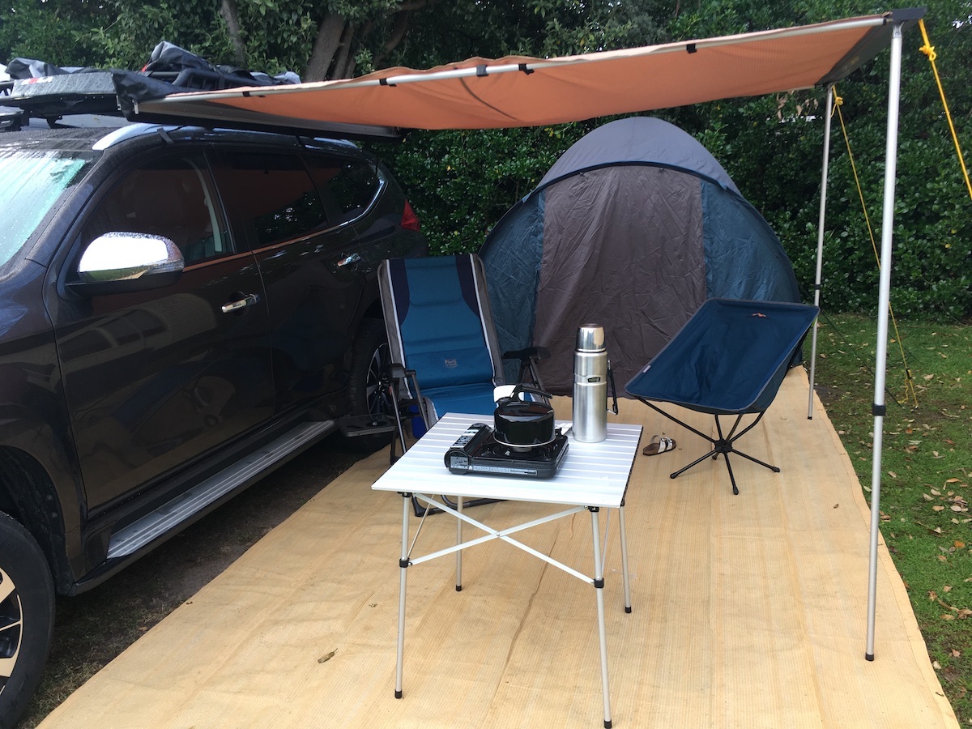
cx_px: 486
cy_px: 364
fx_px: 814
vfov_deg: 48.2
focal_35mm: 29
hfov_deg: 61.7
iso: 25
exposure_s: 1/50
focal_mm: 4.15
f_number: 2.2
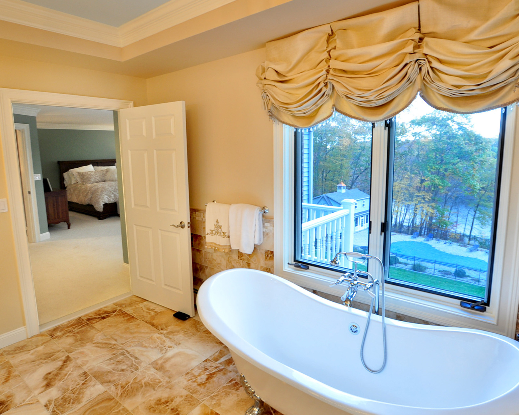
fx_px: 301
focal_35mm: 20
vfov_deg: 69.2
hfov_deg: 81.3
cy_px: 208
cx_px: 287
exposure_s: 1/10
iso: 200
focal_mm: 11
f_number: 5.6
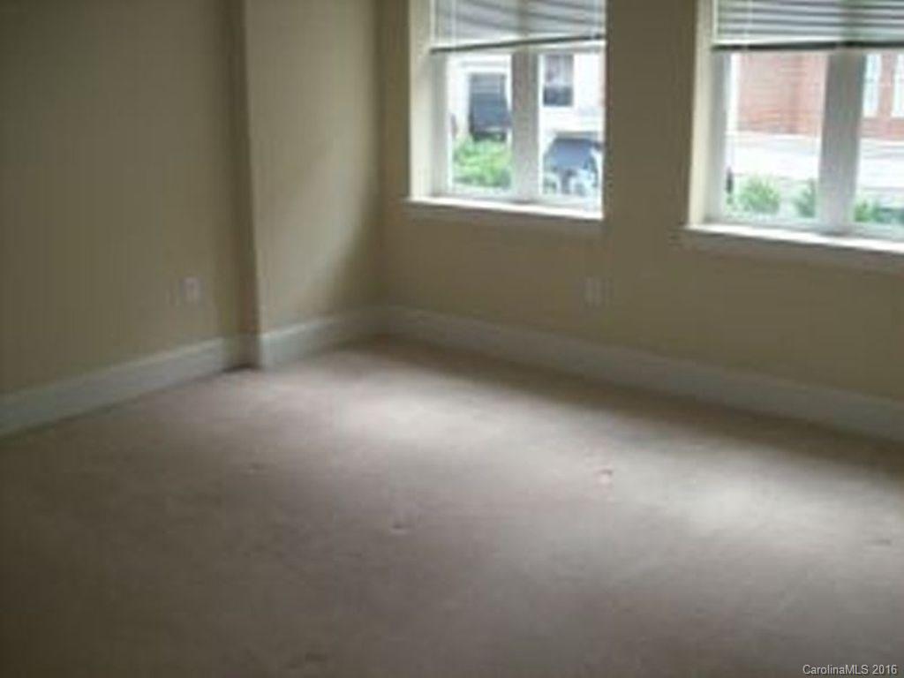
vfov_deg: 39.7
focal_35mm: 36
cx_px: 452
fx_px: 940
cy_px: 339
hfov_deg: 51.4
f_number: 2.7
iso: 200
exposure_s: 1/139
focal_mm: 6
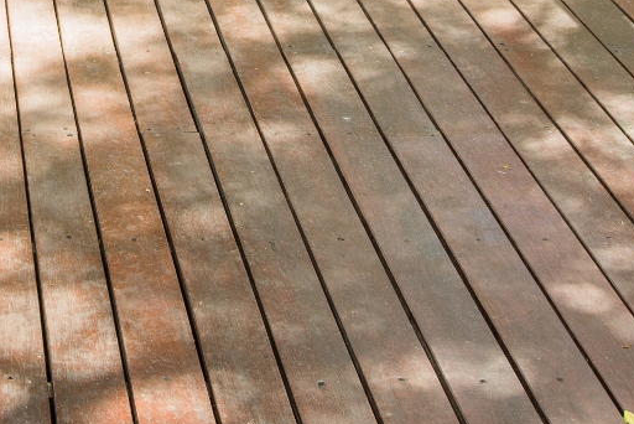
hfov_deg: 16.3
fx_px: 2114
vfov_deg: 10.7
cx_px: -141
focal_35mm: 120
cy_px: -334
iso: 200
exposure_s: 1/60
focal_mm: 32
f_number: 8
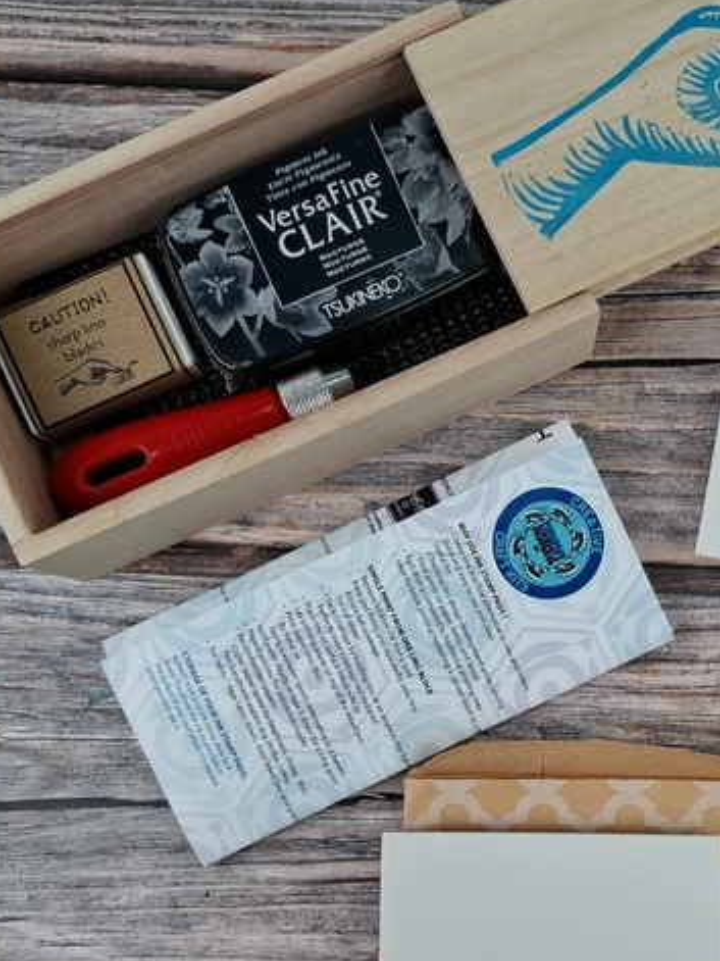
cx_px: 518
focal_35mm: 43
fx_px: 1193
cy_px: 608
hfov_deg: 33.1
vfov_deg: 43.5
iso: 50
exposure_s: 1/114
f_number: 1.8
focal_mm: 5.54
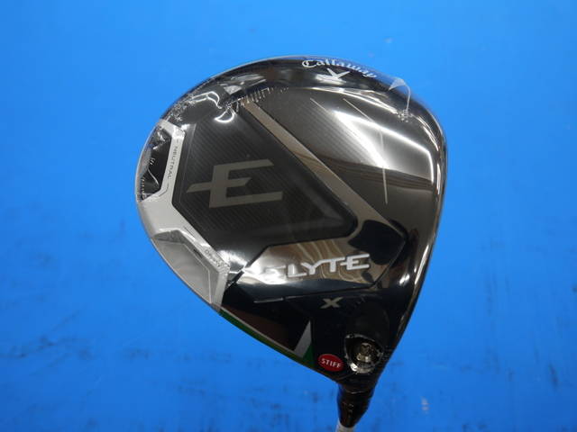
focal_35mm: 38
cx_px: 288
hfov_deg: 49.0
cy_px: 216
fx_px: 633
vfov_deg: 37.7
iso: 160
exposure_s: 1/60
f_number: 4.2
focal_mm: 19
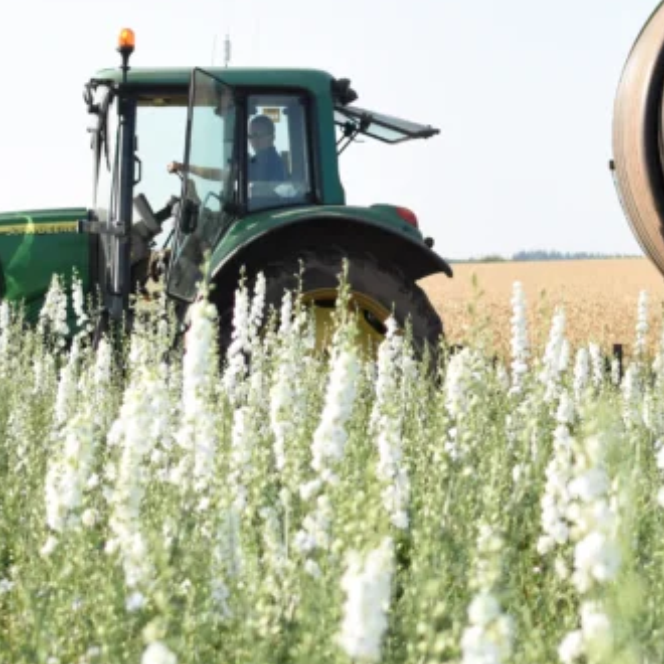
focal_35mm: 138
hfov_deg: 12.6
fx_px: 3002
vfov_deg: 12.6
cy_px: 158
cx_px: 461
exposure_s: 1/8000
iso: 800
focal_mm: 35
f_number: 2.8
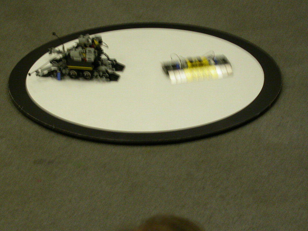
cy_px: 116
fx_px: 1157
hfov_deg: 15.2
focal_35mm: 130
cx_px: 133
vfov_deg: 11.4
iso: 100
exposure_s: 1/12.7
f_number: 4.2
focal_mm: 23.1
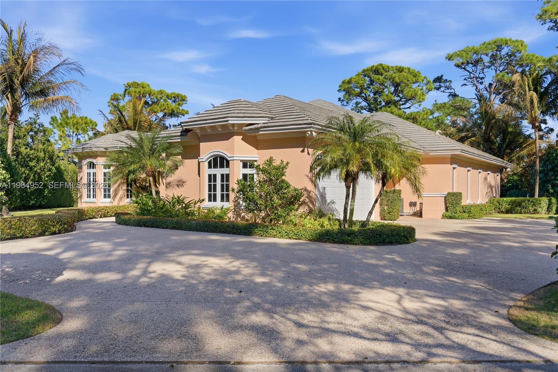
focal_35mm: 30
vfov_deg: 43.6
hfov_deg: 61.9
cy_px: 186
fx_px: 465
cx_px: 279
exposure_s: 1/8000
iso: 1600
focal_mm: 30
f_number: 8
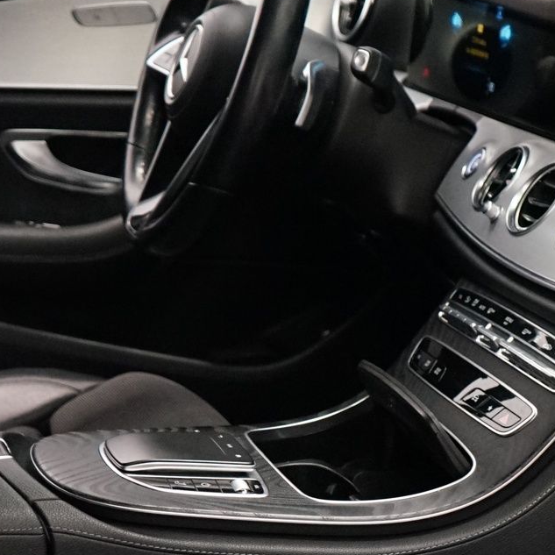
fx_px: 1705
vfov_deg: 18.1
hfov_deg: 18.3
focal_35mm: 94
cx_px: 440
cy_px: 521
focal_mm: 28
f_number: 3.5
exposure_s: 1/160
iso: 4000
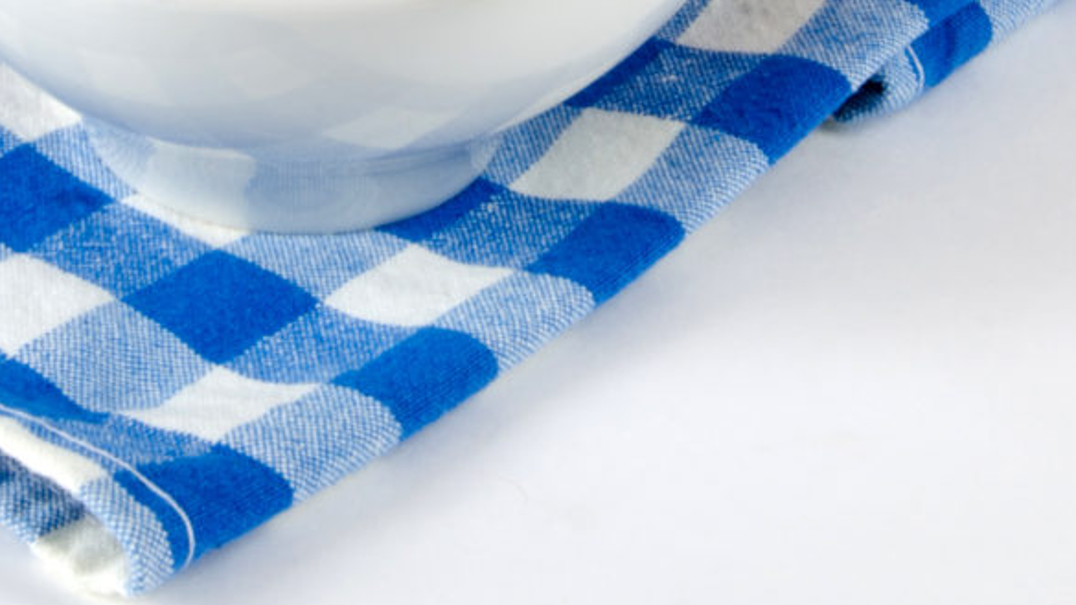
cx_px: 160
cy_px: -493
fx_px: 4108
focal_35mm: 144
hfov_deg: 14.8
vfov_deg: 8.1
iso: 100
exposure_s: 1/125
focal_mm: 28
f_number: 16
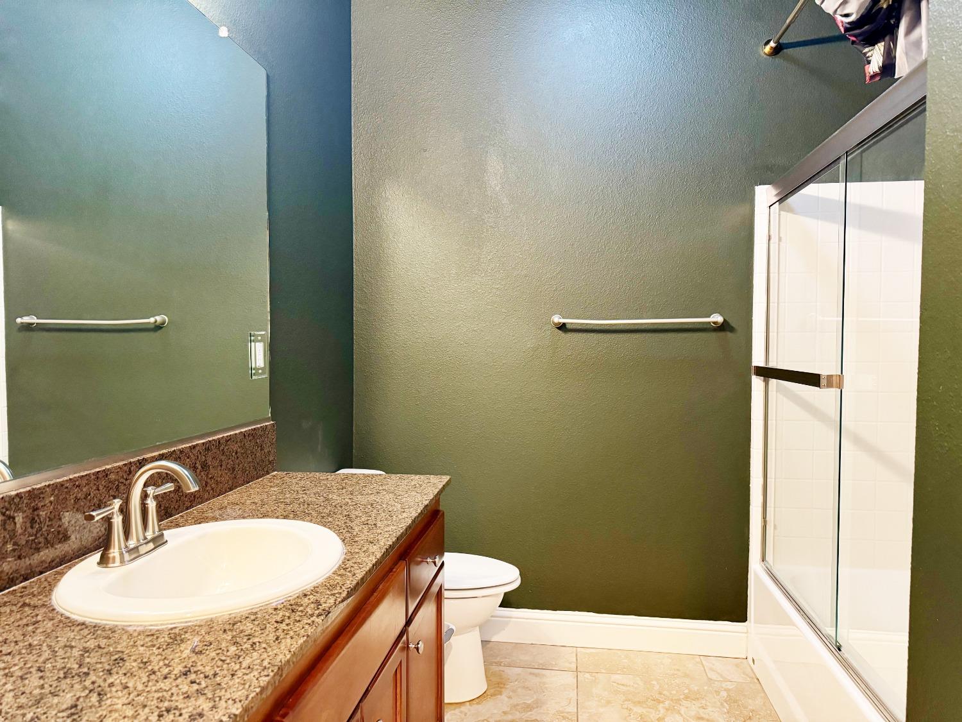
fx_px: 667
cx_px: 481
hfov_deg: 71.6
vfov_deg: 56.8
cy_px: 361
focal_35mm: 24
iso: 640
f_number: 1.78
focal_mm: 6.76
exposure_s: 1/40
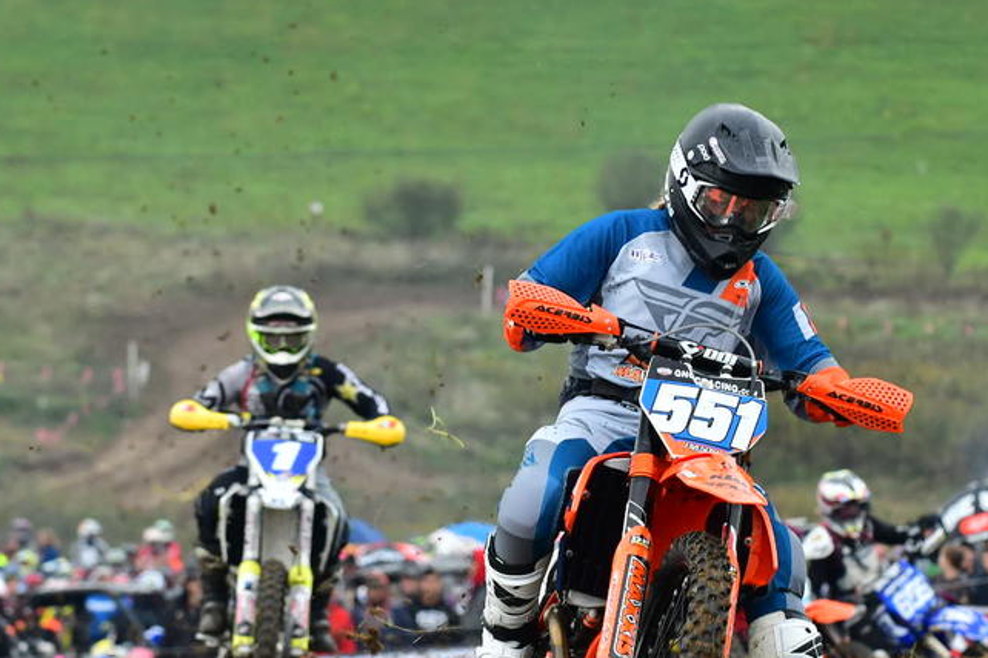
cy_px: 472
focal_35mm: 308
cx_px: 706
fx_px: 8446
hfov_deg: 6.7
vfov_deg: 4.5
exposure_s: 1/1000
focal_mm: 135
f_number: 5
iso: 1000
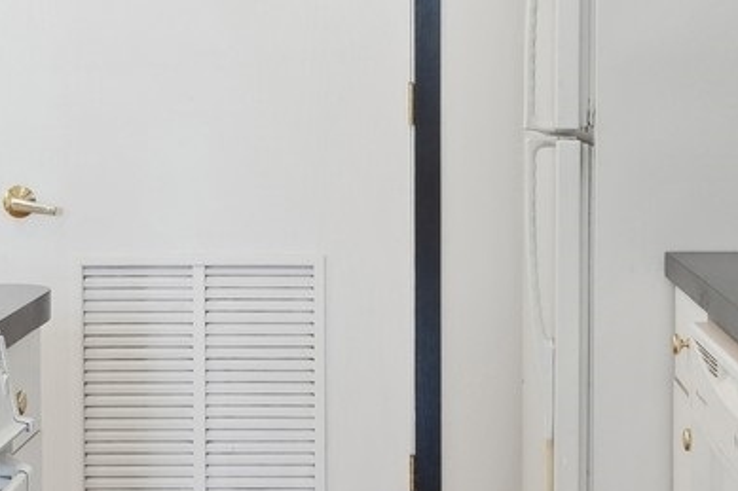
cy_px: 100
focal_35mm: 76
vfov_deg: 17.8
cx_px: 376
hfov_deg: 26.6
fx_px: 1558
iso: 200
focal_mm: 18.5
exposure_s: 1/8
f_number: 9.5
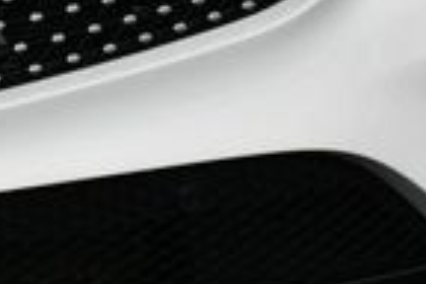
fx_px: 3360
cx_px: -231
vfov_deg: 4.8
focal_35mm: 284
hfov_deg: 7.1
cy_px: -106
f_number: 9
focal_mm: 32
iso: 100
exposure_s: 1/320
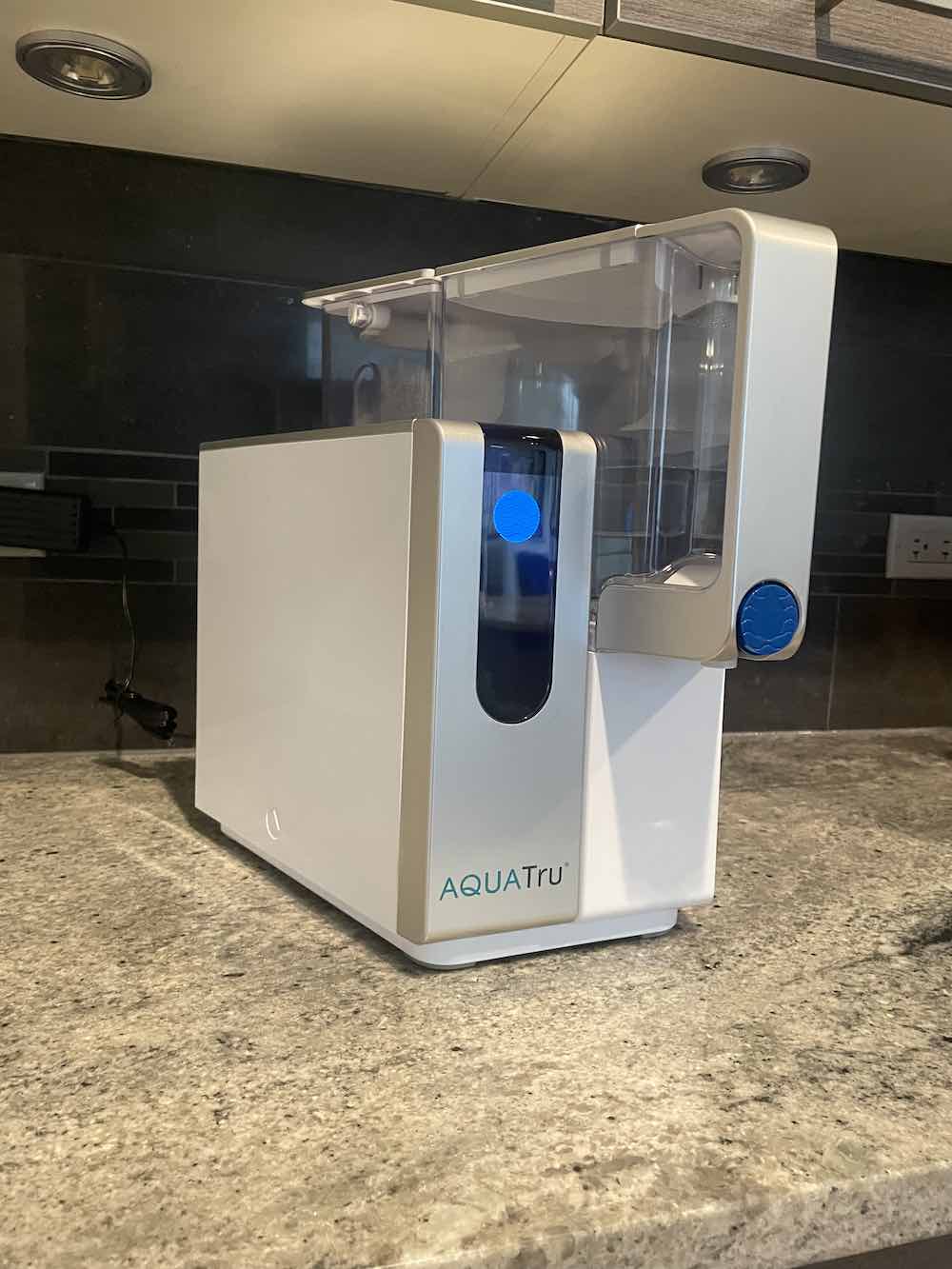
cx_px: 476
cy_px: 634
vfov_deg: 67.3
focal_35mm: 26
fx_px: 953
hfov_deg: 53.1
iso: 500
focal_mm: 4.2
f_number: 1.6
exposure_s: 1/60
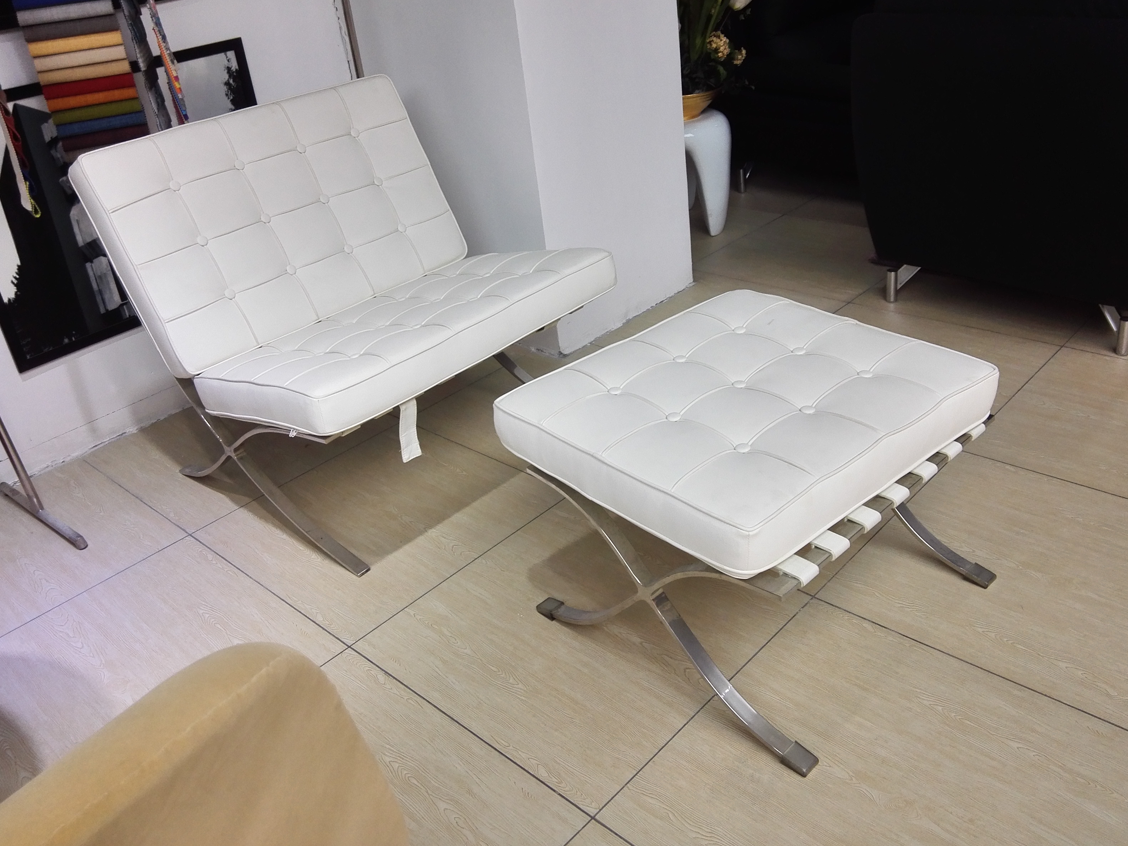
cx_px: 572
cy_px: 414
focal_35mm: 30
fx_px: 978
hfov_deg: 60.0
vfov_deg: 46.8
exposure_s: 1/50.1
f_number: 2
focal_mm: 3.8
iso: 100
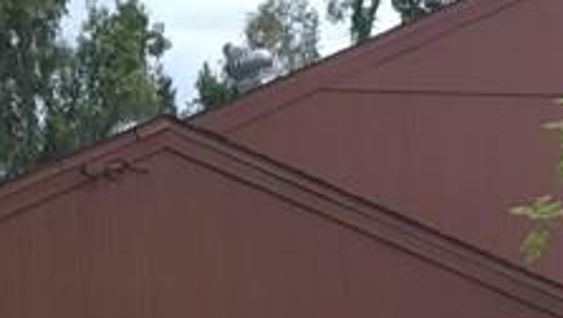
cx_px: 76
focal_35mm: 145
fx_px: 2167
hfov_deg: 14.7
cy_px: 639
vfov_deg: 8.0
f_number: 2.2
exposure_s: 1/503
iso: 25
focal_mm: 4.15
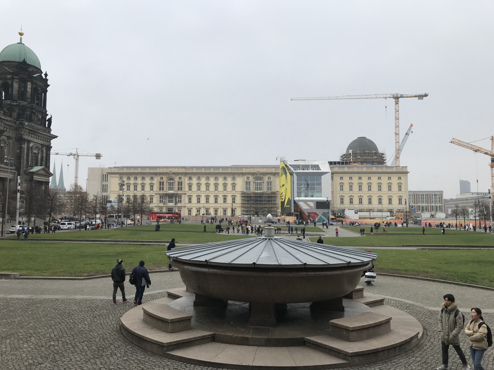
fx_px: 400
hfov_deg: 63.4
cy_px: 185
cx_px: 247
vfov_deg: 49.7
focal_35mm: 28
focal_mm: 3.99
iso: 20
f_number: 1.8
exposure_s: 1/197
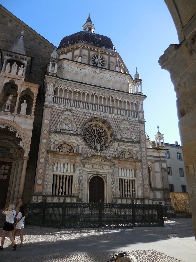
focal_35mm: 25
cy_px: 131
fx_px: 189
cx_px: 98
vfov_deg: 69.4
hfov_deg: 54.9
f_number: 3.3
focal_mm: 4.5
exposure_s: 1/800
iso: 125
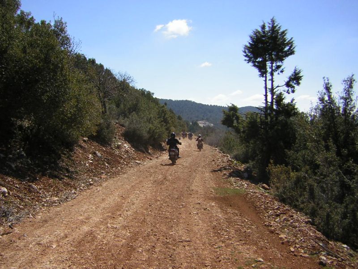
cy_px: 134
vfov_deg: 39.7
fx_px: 372
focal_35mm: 36
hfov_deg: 51.4
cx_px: 179
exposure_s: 1/442
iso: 50
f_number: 5.2
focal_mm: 4.7
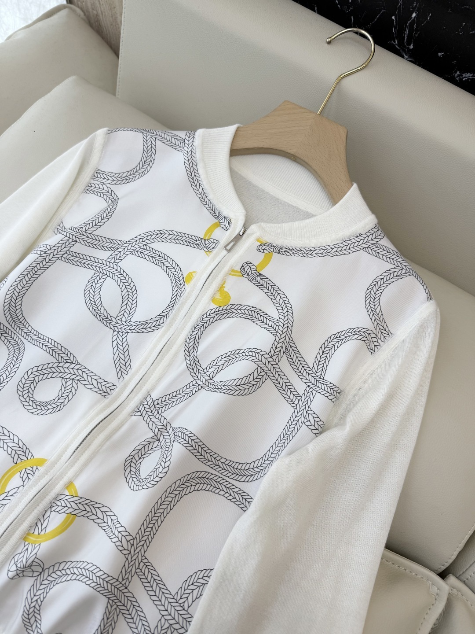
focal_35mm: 24
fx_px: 439
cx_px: 238
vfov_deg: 71.6
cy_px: 317
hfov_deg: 56.8
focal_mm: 6.76
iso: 80
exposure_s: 1/426
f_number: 1.78
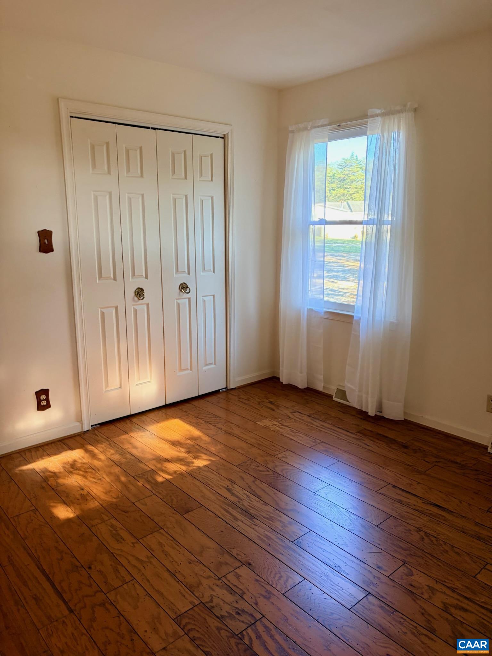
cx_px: 246
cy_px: 328
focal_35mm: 26
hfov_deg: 53.1
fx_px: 493
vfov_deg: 67.3
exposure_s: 1/60
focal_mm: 5.96
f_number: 1.6
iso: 160
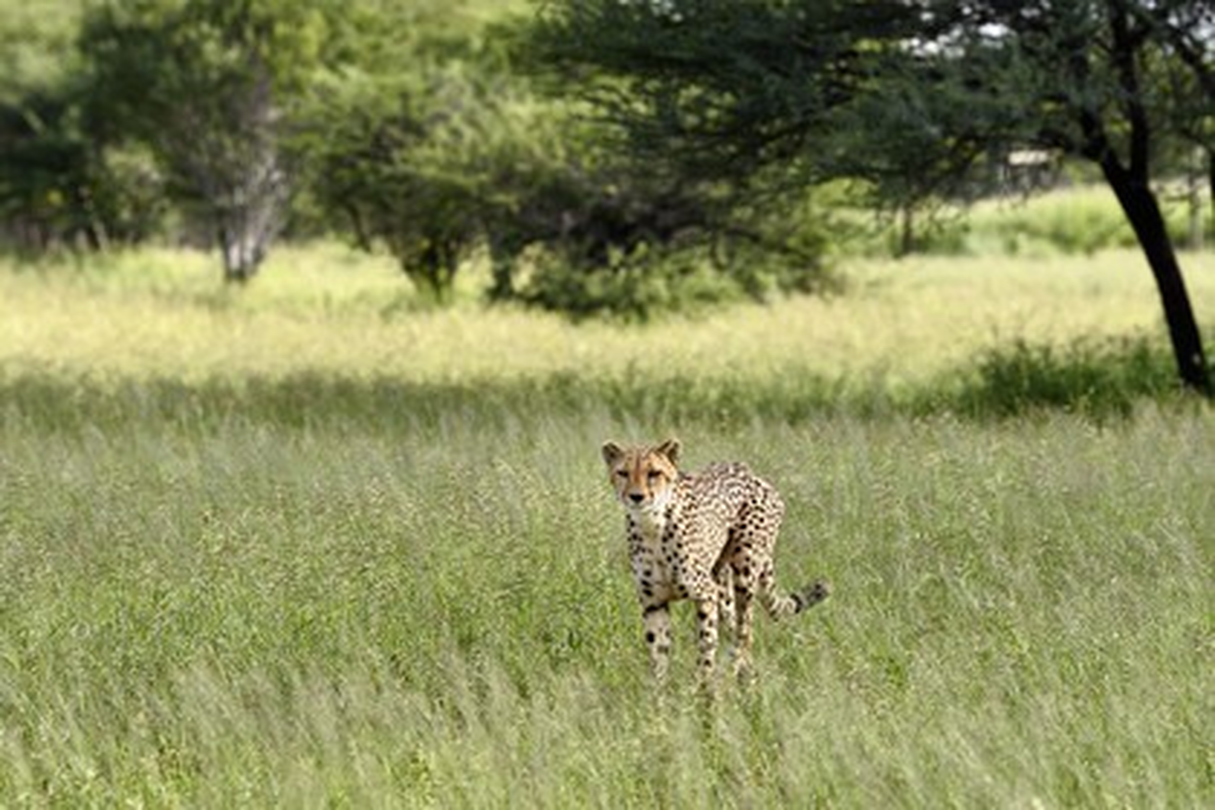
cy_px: 405
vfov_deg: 6.9
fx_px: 6749
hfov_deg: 10.3
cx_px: 608
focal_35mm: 200
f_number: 5.6
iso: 400
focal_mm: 200
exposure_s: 1/1000
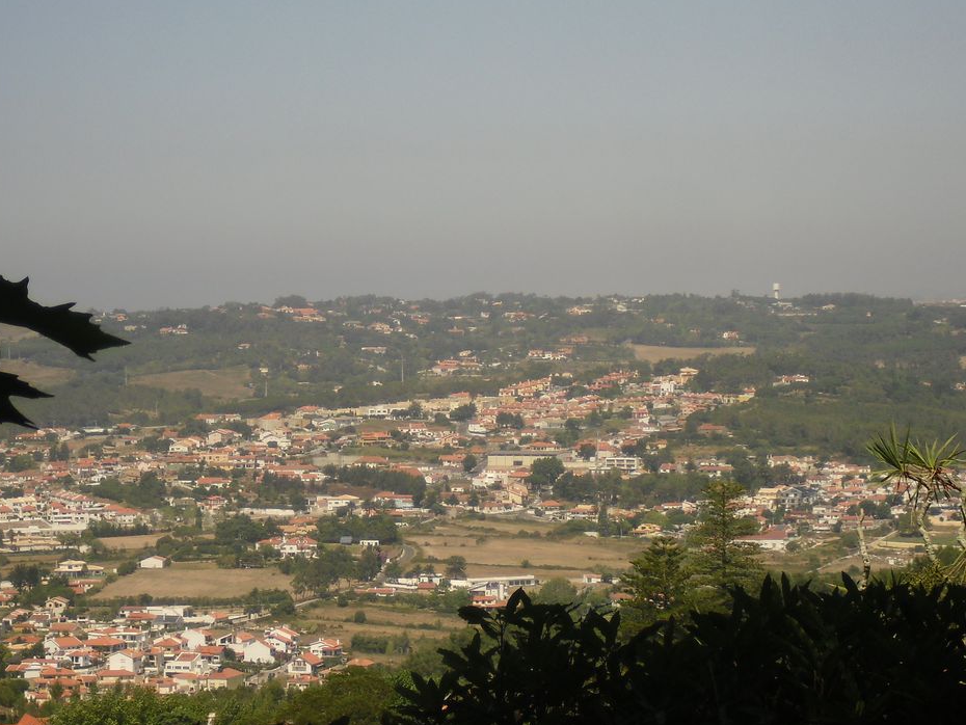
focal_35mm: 138
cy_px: 358
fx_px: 3852
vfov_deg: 10.8
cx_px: 426
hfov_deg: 14.3
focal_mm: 18.9
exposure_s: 1/500
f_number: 5.6
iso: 80
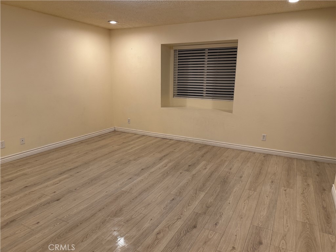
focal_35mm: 24
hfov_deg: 71.6
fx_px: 233
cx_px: 168
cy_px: 126
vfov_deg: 56.8
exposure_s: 1/120
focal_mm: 6.76
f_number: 1.78
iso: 200
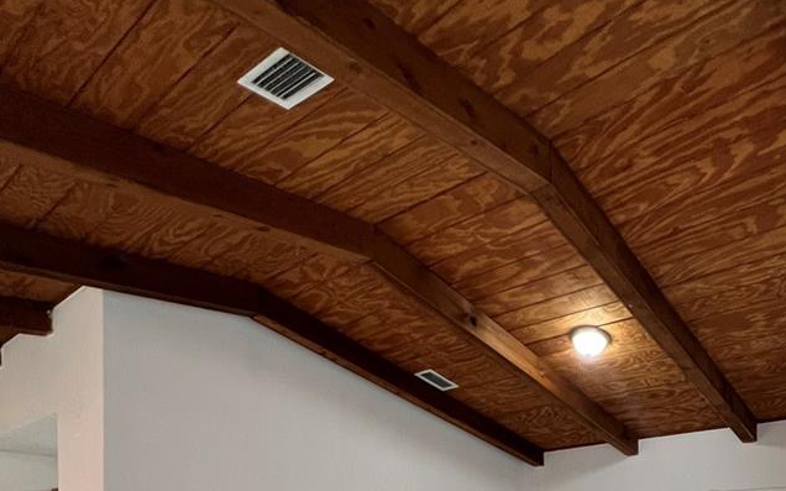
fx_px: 557
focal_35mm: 26
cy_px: 580
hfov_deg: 68.0
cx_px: 538
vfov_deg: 37.1
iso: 250
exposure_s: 1/60
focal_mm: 1.57
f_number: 1.8
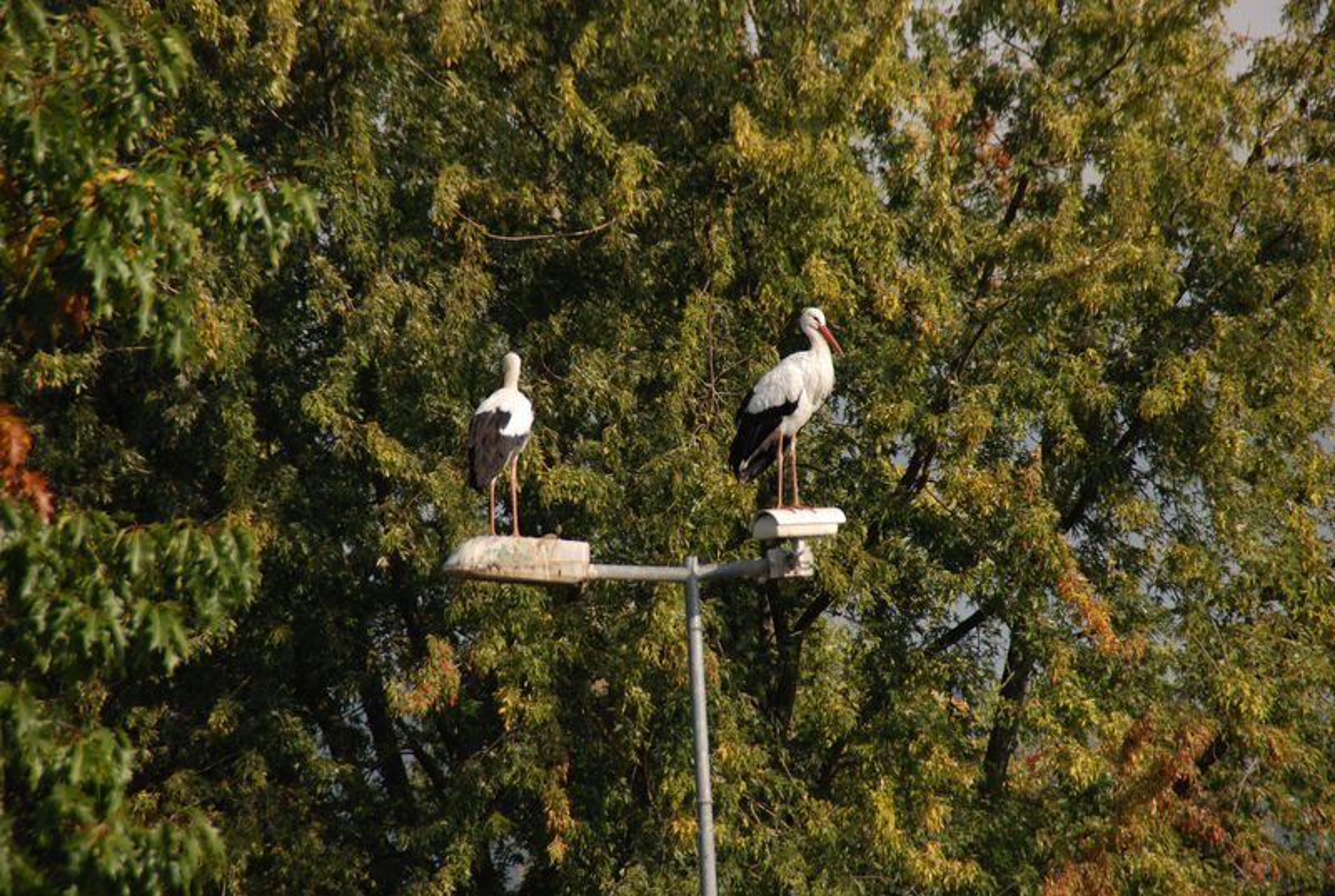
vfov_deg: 4.6
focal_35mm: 300
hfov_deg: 6.9
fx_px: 11148
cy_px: 448
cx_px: 668
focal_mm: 200
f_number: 6.3
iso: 200
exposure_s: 1/640
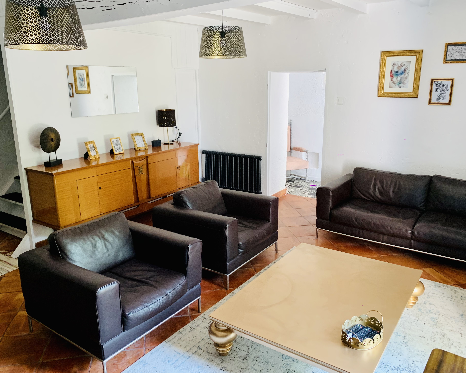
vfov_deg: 51.5
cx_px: 226
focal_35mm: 28
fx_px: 386
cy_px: 186
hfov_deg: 62.2
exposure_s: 1/60
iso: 160
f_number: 1.8
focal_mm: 4.25
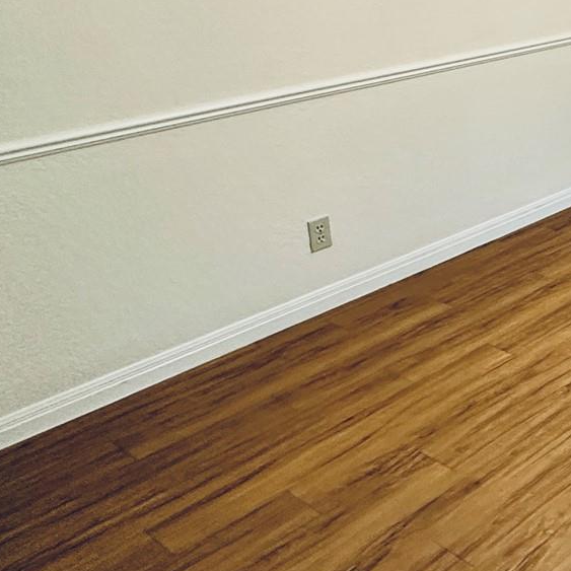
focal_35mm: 45
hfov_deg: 26.9
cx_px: 853
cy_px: 26
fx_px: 840
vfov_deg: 34.8
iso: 200
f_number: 2.2
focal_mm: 2.22
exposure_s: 1/60
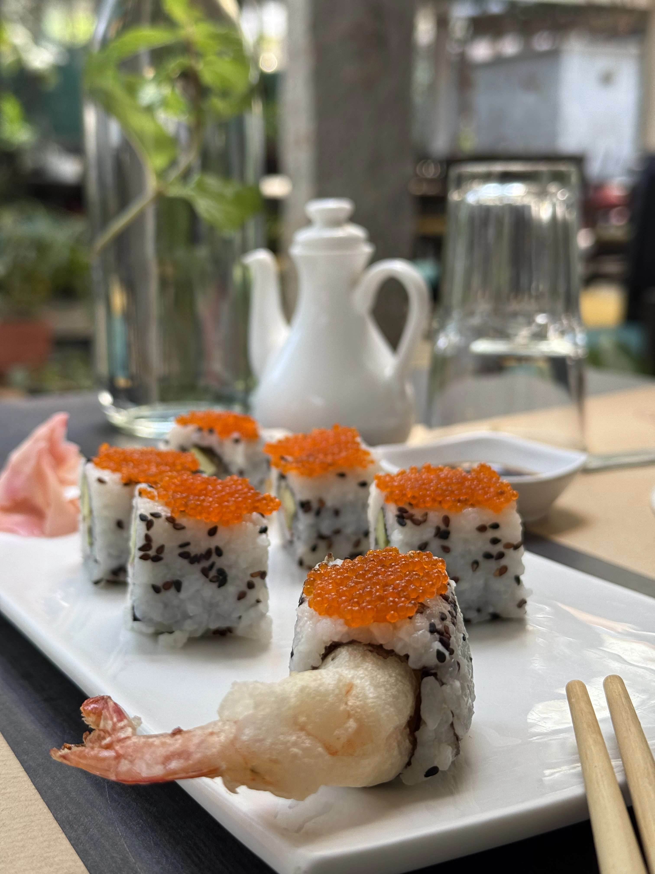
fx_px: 1211
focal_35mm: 48
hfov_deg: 30.3
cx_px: 328
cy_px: 437
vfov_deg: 39.7
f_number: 1.78
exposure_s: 1/458
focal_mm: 6.76
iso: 80
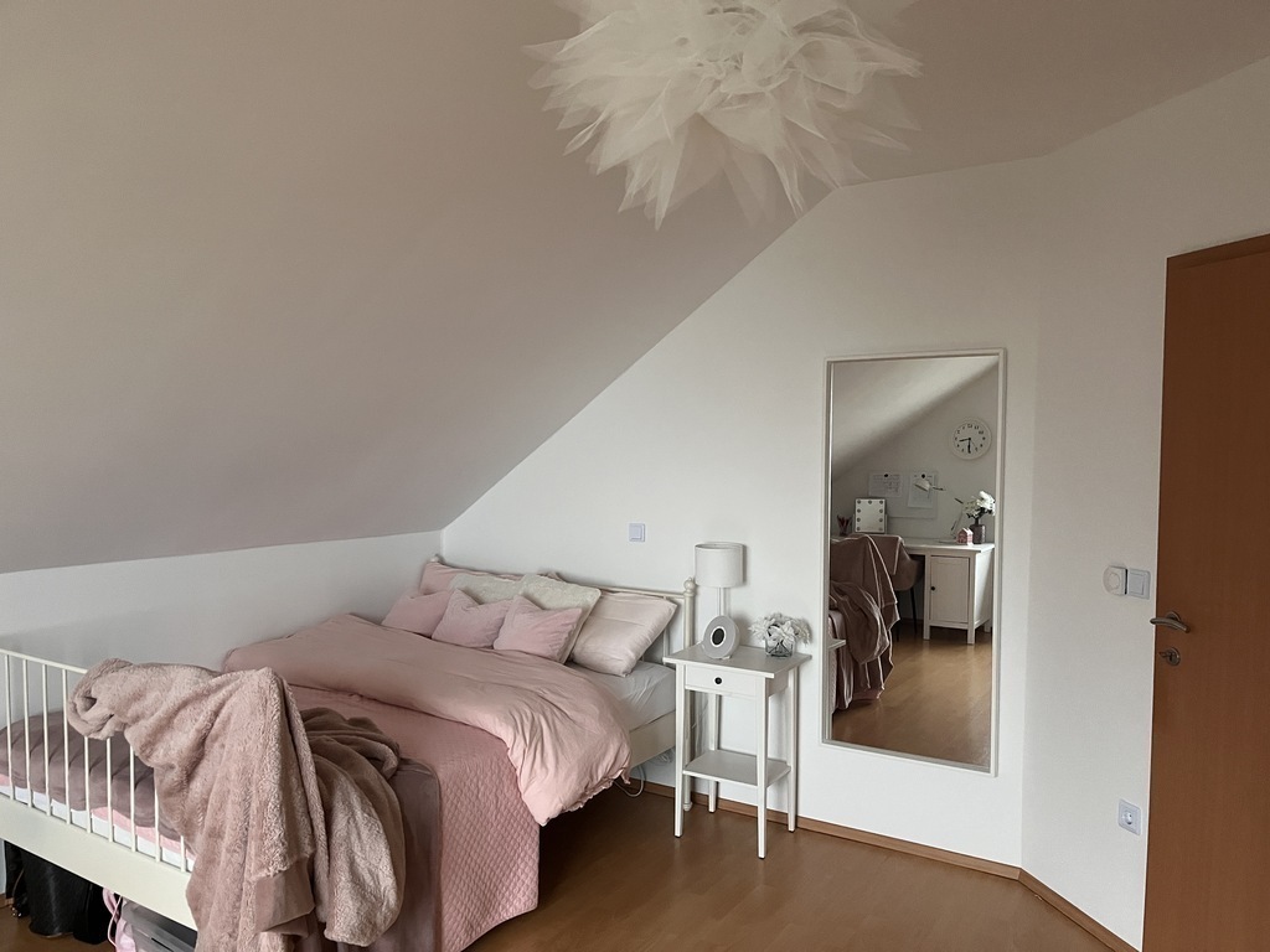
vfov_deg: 53.1
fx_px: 954
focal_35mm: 26
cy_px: 476
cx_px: 635
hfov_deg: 67.3
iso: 500
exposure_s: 1/46
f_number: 1.6
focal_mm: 5.1
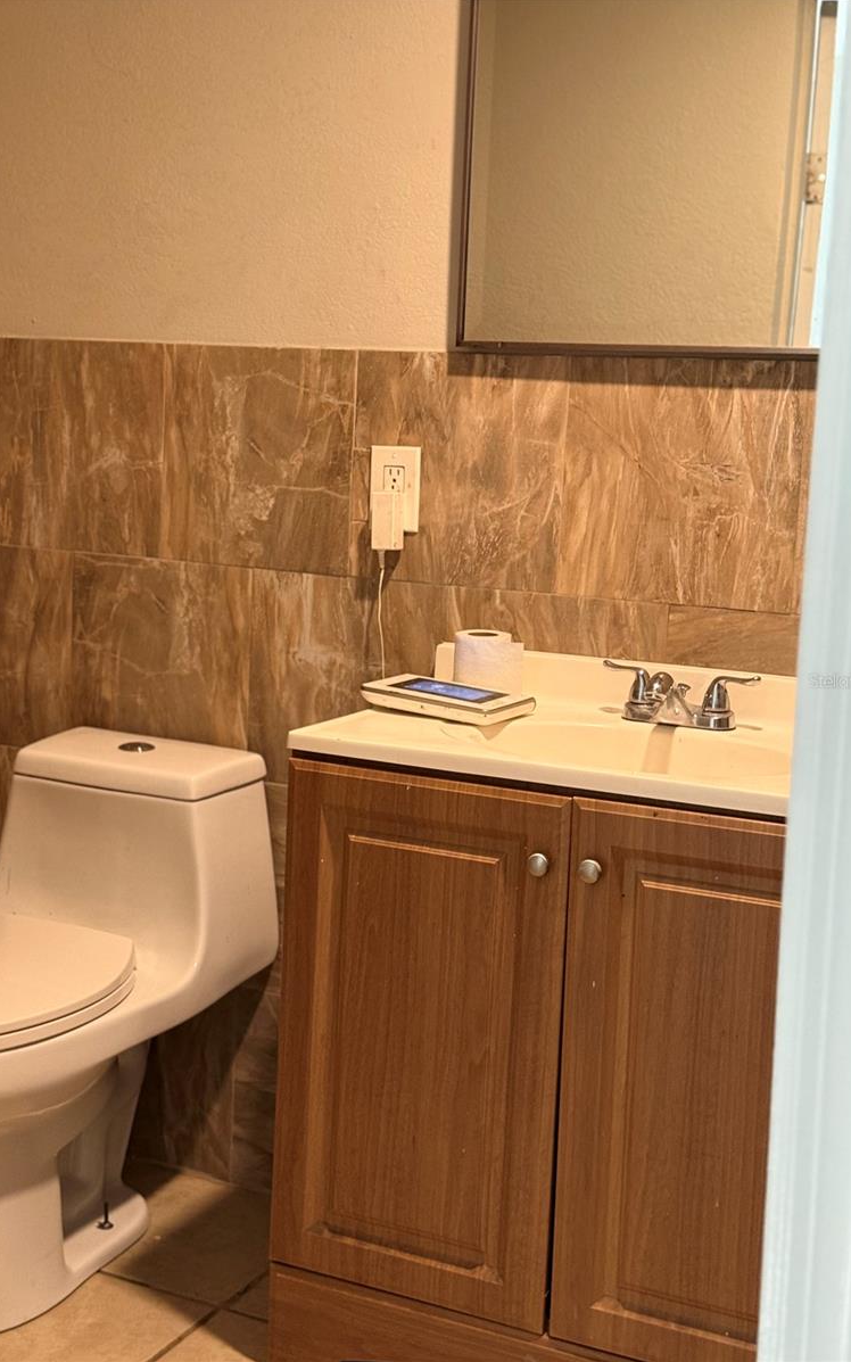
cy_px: 680
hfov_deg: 25.3
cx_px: 378
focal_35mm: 51
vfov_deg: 39.6
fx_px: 1893
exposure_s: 1/40
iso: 200
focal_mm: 6.76
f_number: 1.78
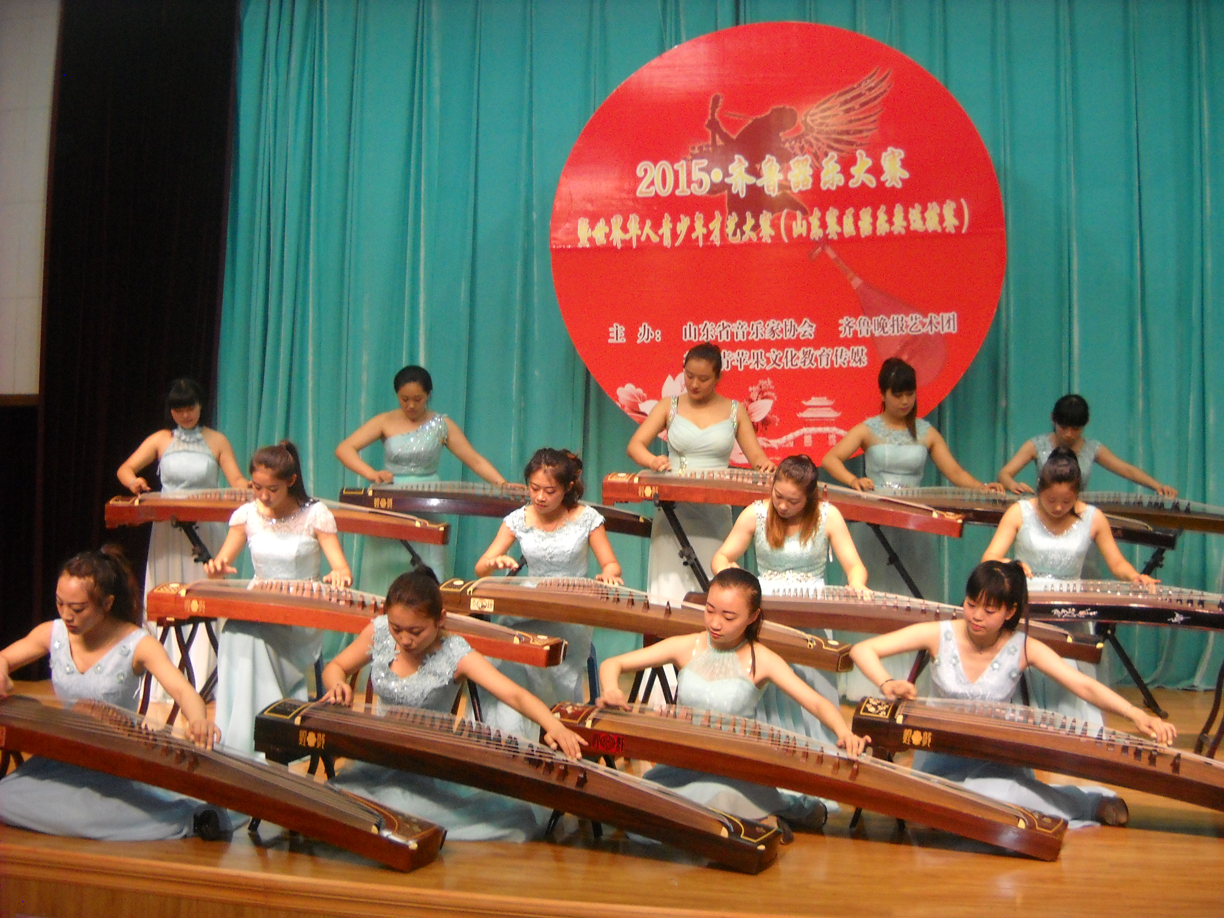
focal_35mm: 41
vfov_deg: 35.1
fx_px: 1450
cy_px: 459
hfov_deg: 45.8
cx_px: 612
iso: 400
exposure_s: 1/30
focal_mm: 6.72
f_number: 3.1
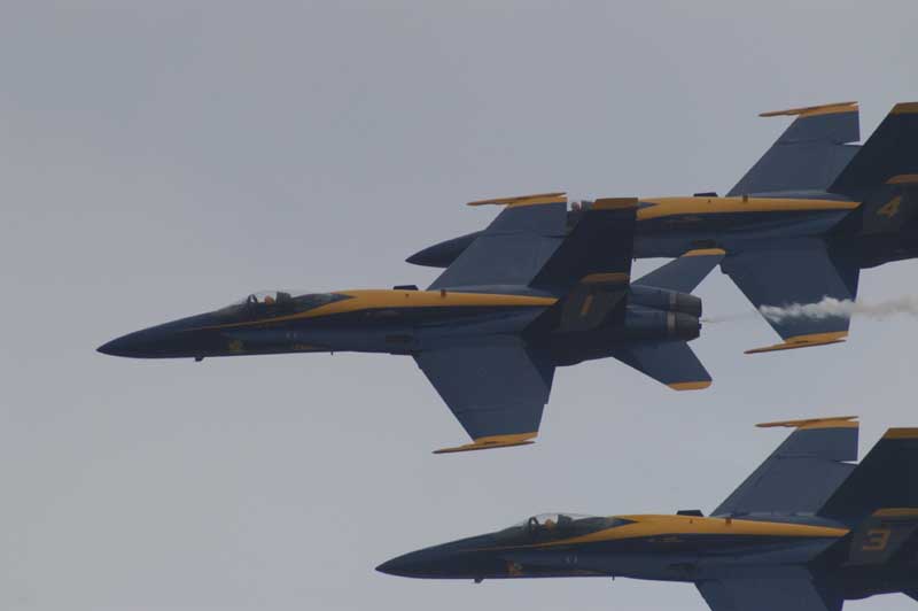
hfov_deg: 4.6
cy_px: 306
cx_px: 459
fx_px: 11465
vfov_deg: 3.0
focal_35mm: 450
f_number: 7.1
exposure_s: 1/3000
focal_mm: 300
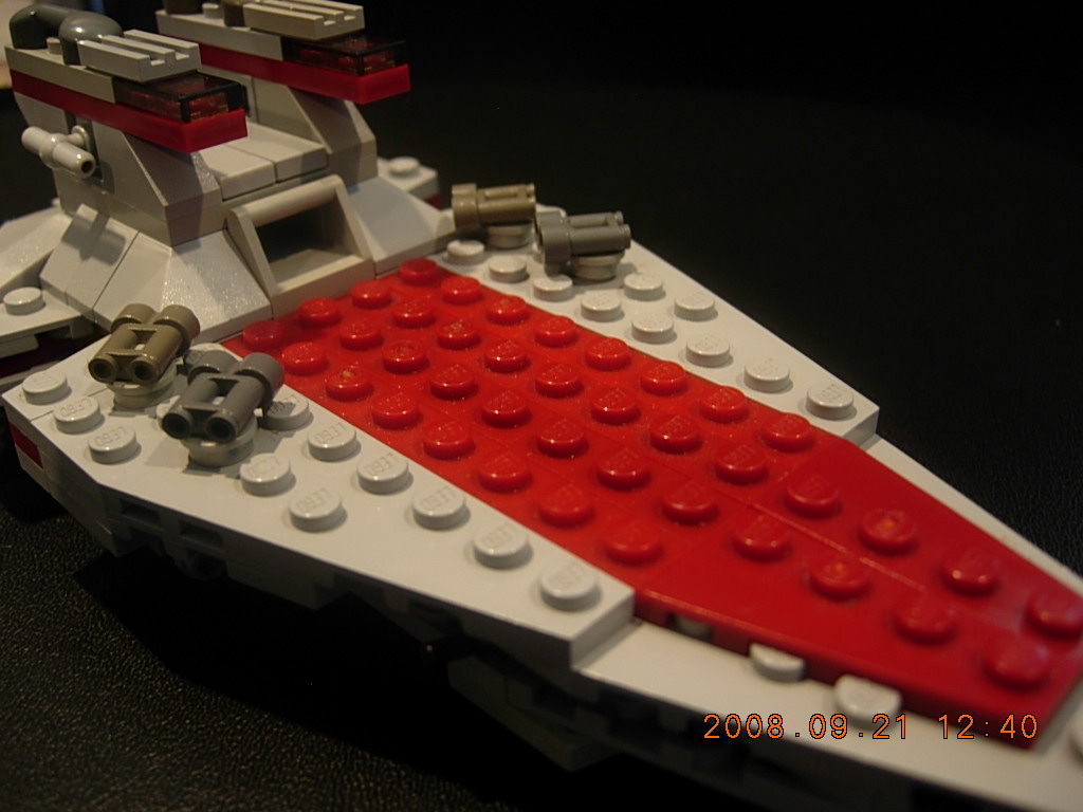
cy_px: 406
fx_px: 1126
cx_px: 542
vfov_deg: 39.7
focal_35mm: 36
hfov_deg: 51.4
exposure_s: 1/4
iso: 70
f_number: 2.7
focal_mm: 7.5
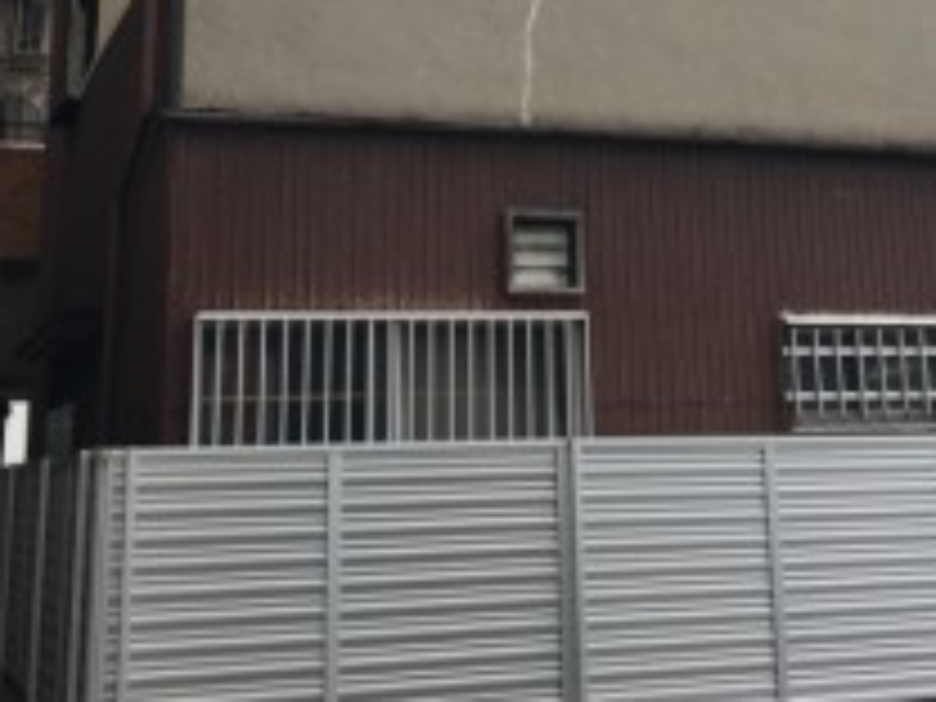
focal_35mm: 60
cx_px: 558
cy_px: 43
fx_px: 1622
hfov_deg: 32.1
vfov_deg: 23.6
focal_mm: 4.15
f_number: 2.2
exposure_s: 1/316
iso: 25
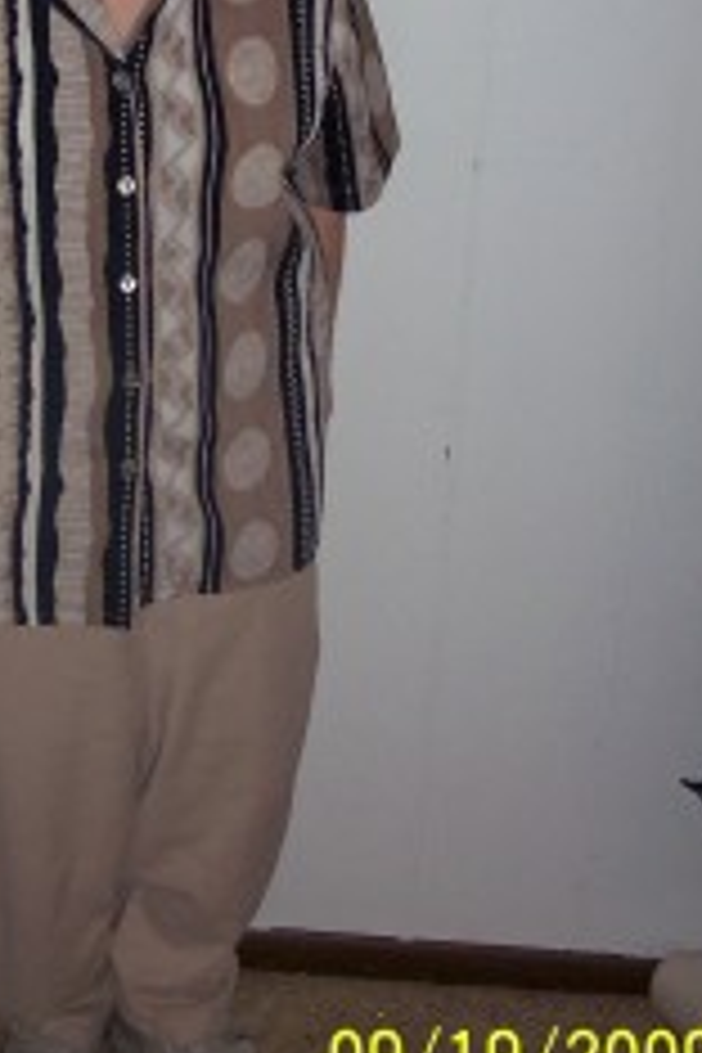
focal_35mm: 73
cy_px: 284
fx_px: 2135
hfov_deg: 18.5
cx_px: 117
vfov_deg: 27.4
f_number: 2.8
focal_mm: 8
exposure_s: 1/30
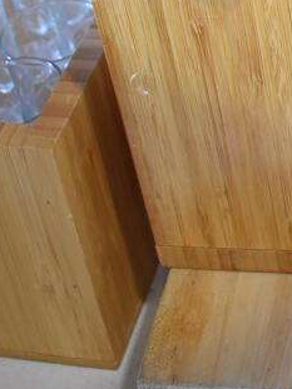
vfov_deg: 18.7
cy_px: -113
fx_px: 1096
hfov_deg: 14.8
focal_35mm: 97
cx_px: 325
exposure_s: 1/125
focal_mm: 23
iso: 1250
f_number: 3.8
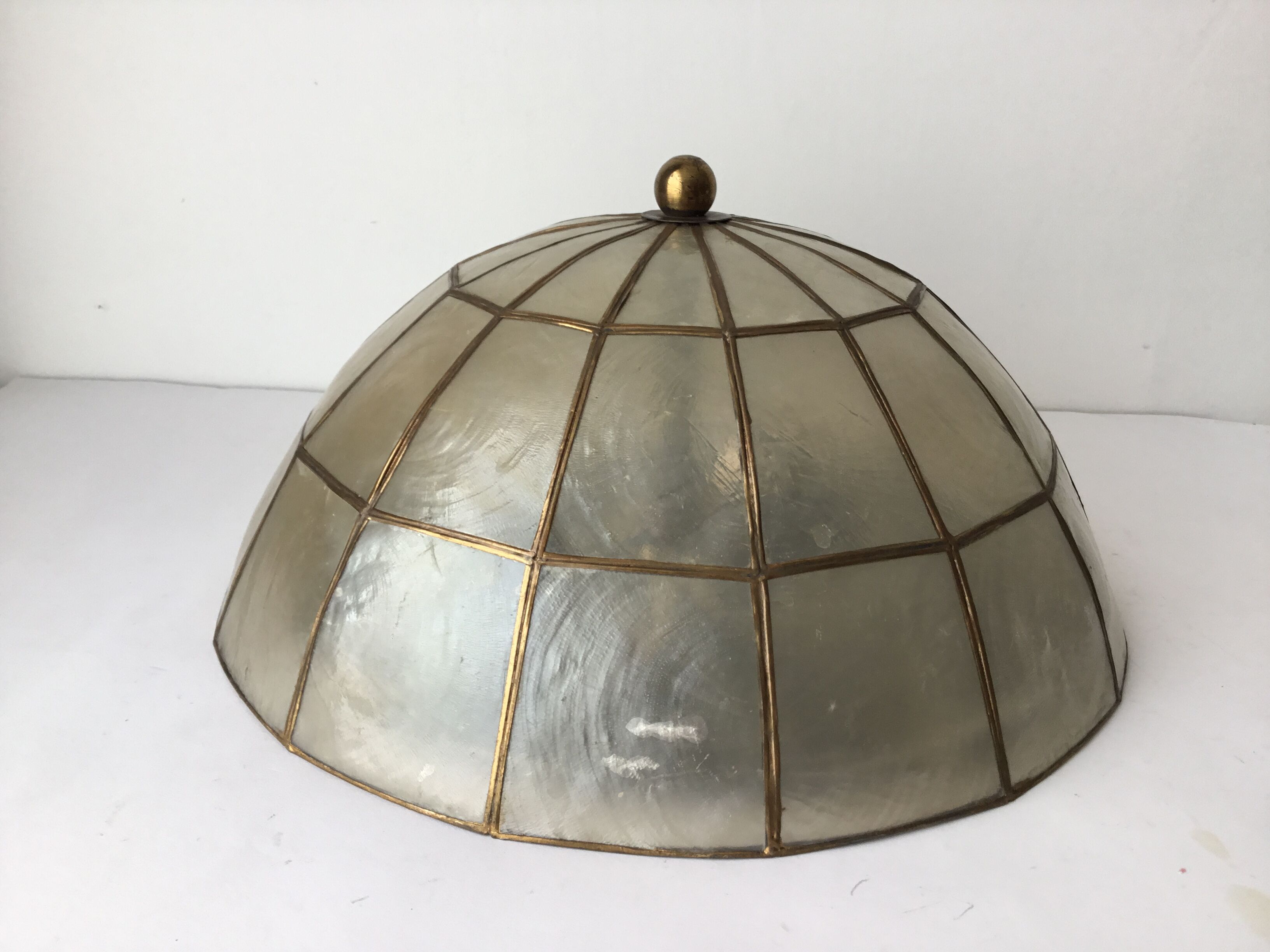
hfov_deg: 58.4
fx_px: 1137
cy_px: 476
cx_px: 635
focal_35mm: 31
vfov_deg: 45.4
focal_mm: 3.3
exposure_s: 1/50
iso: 32
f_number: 2.4
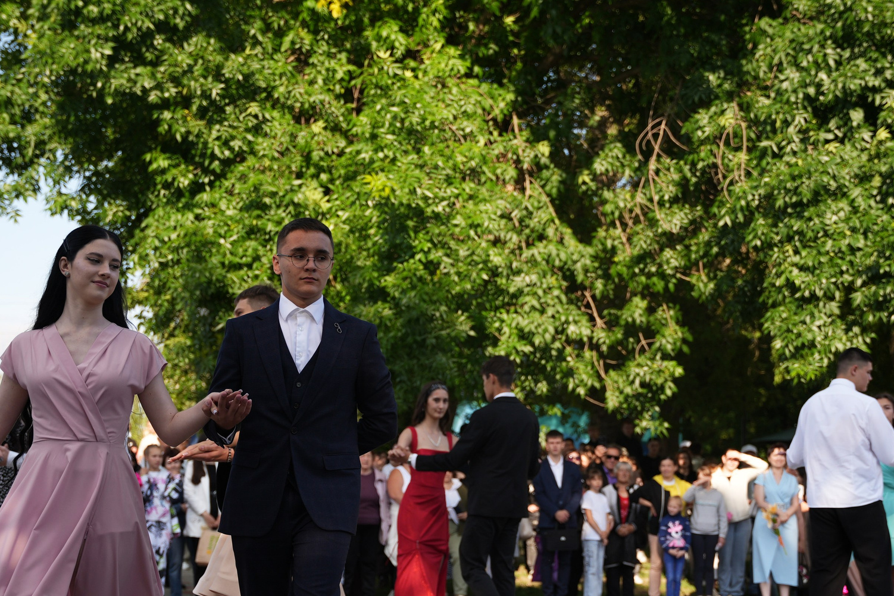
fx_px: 1875
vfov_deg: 18.0
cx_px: 458
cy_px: 438
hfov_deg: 26.8
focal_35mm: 76
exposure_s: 1/500
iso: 160
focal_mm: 44.3
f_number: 2.8
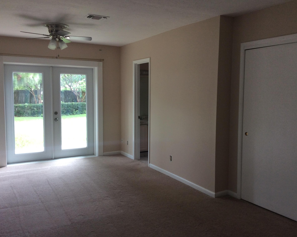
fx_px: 299
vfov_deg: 43.4
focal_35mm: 34
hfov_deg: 52.8
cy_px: 119
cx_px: 157
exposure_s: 1/40
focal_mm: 3.3
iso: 32
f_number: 2.4
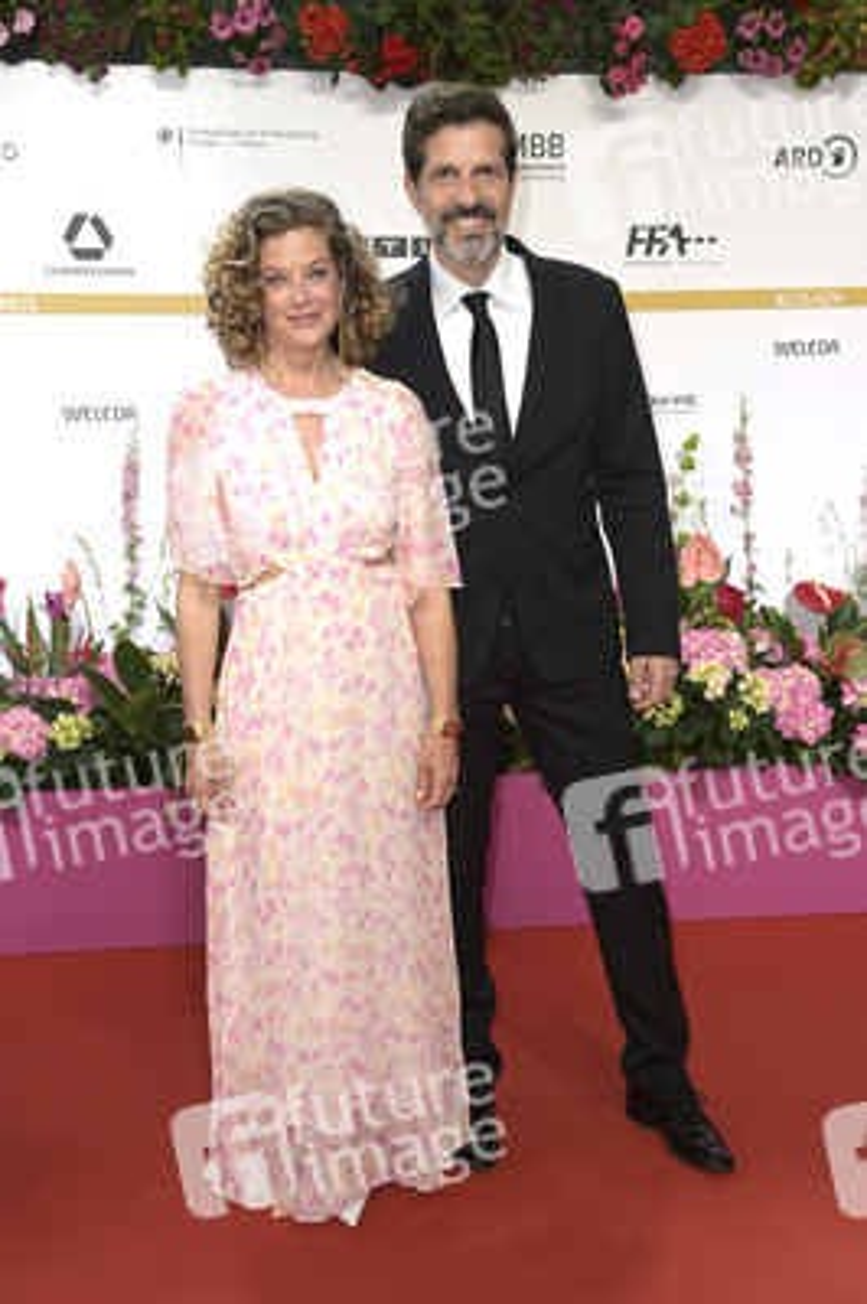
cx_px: 434
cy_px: 652
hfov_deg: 28.0
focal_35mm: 48
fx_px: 1737
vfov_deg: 41.1
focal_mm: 48
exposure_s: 1/250
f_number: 5
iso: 640
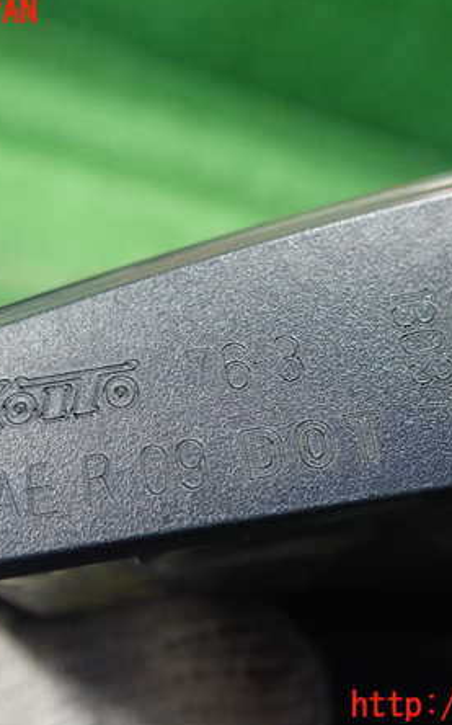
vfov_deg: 46.2
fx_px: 849
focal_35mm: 43
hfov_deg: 29.8
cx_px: 230
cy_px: 359
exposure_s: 1/125
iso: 640
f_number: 2.3
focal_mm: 5.5
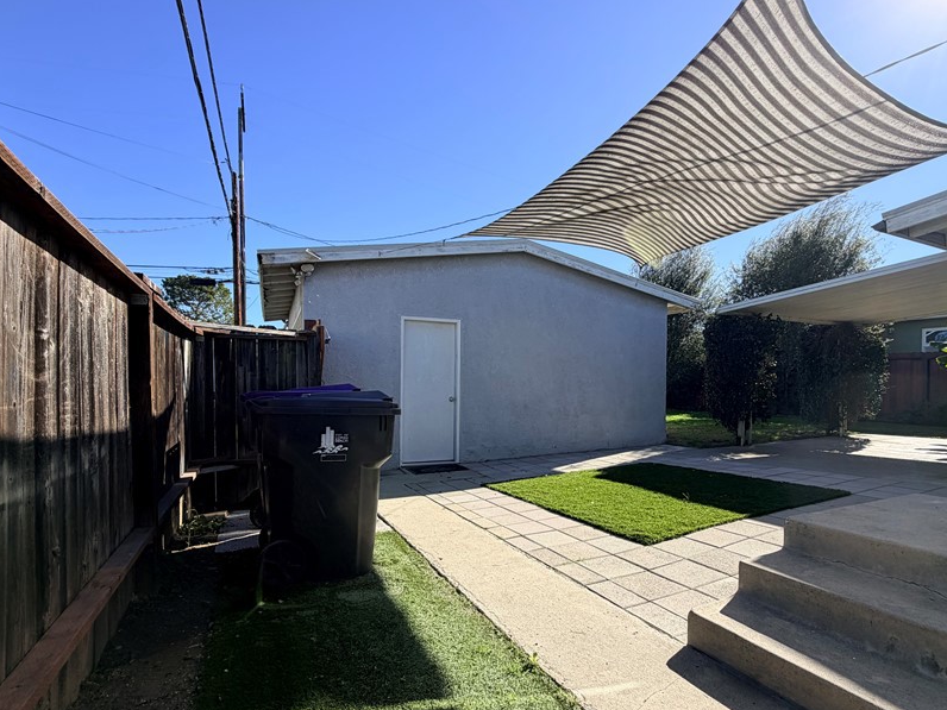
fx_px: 492
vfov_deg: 71.4
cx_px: 491
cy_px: 392
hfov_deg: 87.7
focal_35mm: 18
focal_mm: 2.22
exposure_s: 1/770
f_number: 2.2
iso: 32
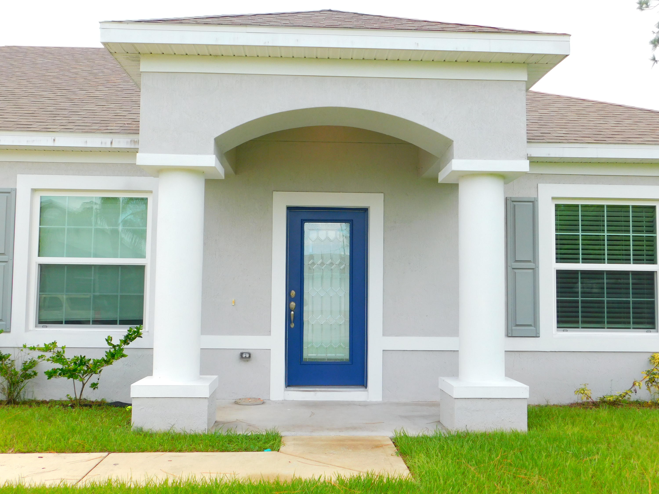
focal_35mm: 36
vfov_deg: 39.7
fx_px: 685
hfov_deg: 51.4
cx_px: 330
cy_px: 247
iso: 125
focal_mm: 6.3
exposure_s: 1/400
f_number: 3.5
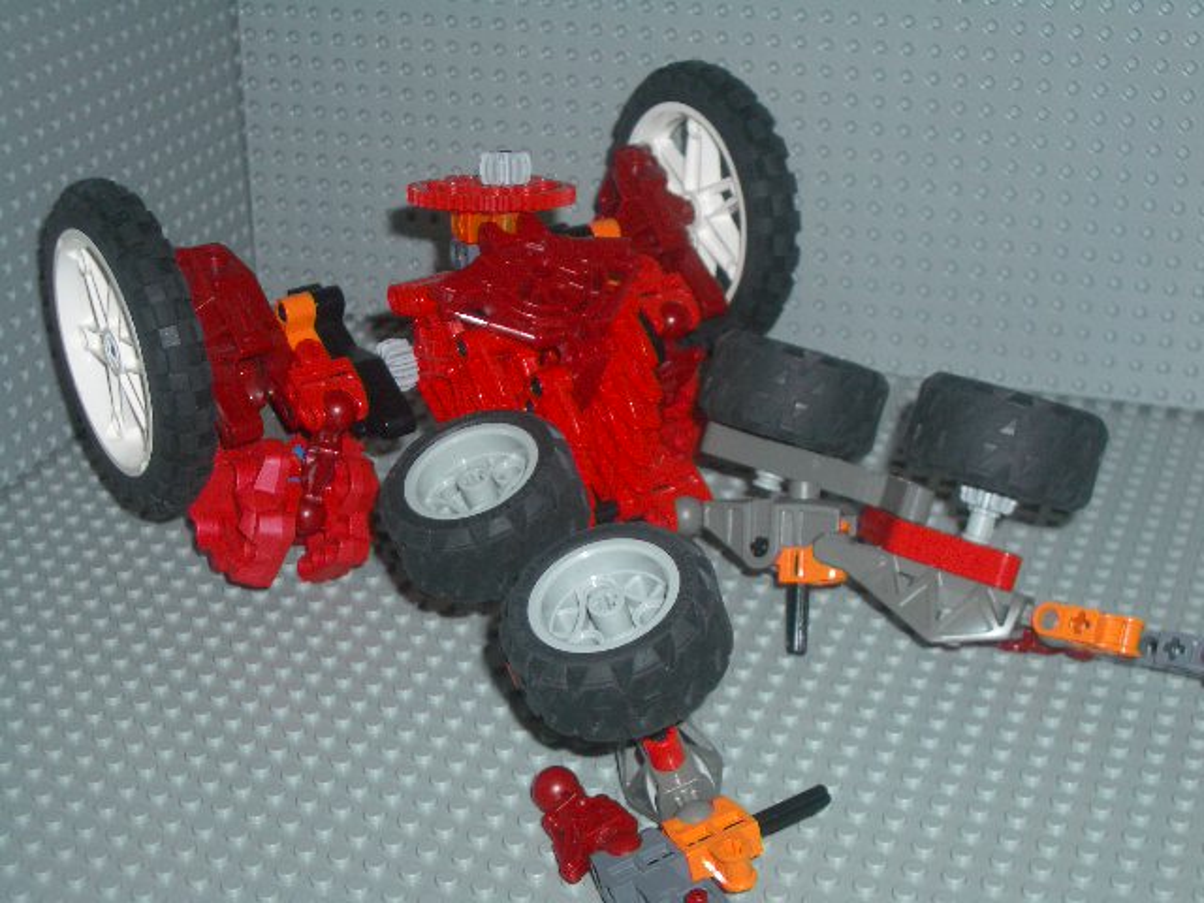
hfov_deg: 31.2
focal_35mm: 62
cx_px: 602
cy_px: 452
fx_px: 2156
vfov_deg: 23.7
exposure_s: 1/60
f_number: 3.5
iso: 100
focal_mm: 10.2
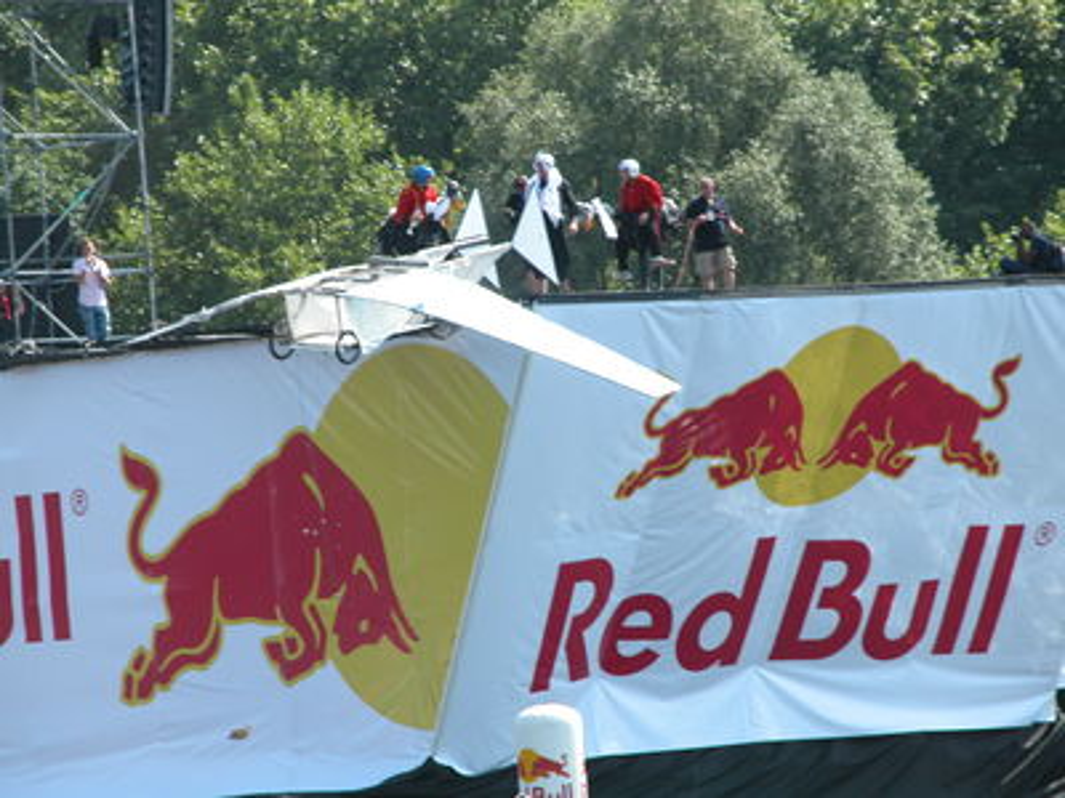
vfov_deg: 5.3
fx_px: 8615
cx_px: 532
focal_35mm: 280
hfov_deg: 7.1
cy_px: 399
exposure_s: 1/206
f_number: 5.3
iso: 100
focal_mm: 71.2
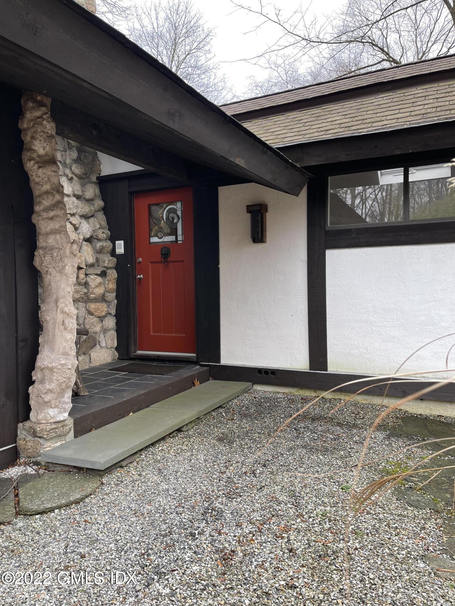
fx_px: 456
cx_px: 228
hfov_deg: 53.1
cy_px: 303
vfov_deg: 67.3
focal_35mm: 26
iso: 40
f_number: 1.6
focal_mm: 5.1
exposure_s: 1/121
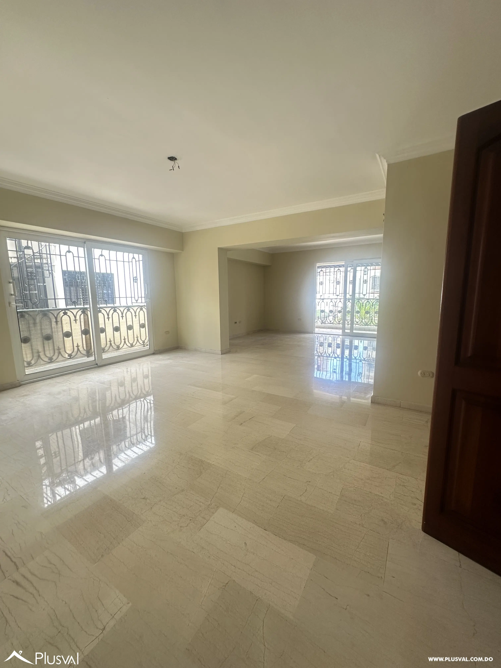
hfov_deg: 85.7
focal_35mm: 14
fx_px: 270
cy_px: 334
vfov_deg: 102.1
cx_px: 250
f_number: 2.2
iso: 125
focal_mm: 2.22
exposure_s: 1/99
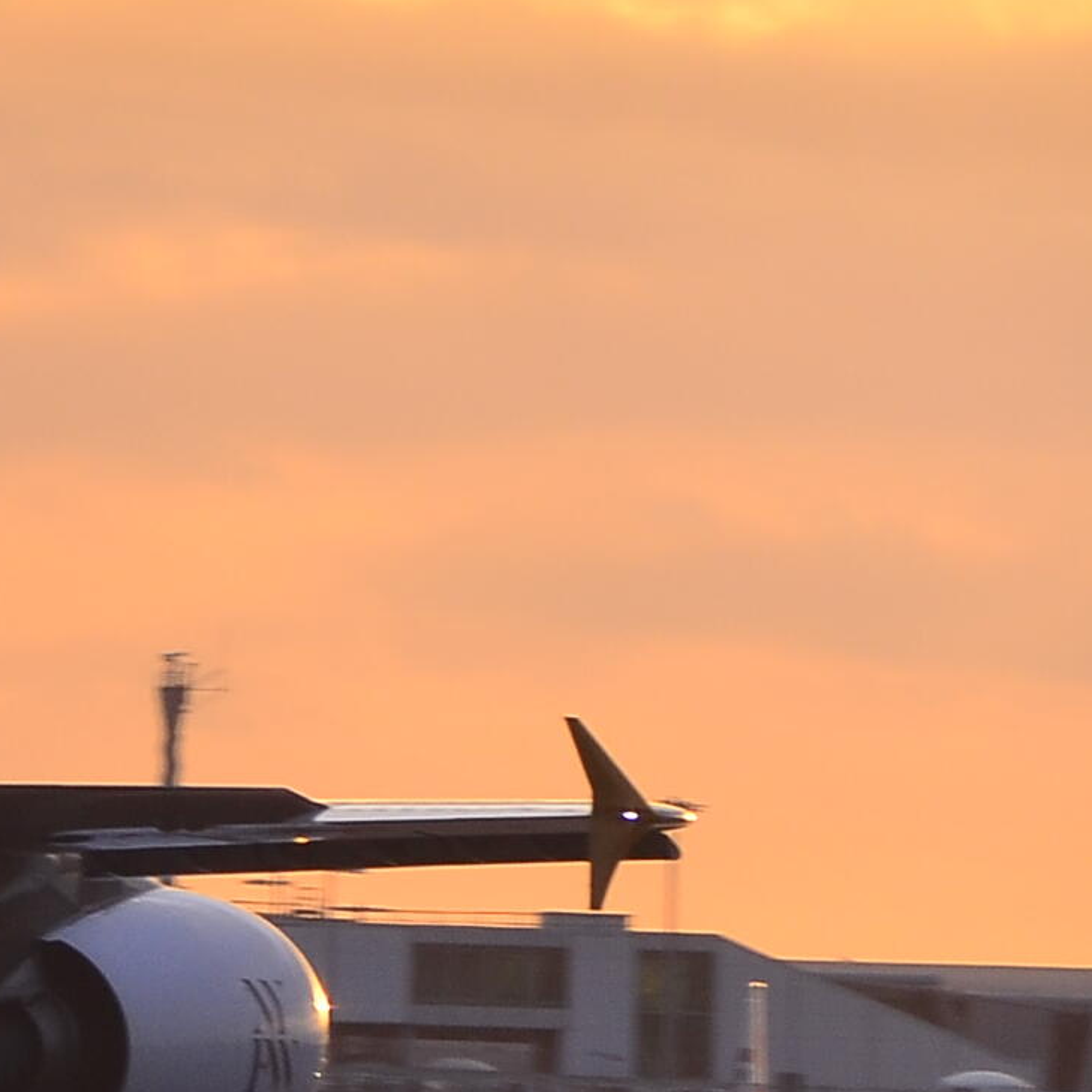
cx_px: -1516
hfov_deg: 2.2
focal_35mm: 806
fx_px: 28772
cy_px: 425
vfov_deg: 2.2
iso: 200
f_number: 4.8
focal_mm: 125
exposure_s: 1/200
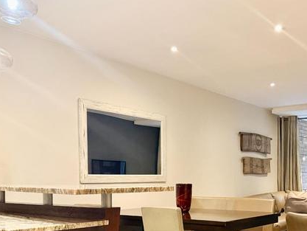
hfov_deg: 40.4
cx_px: 220
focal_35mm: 46
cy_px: 185
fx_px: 408
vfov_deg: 30.8
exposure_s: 1/50
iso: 320
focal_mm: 6.76
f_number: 1.78
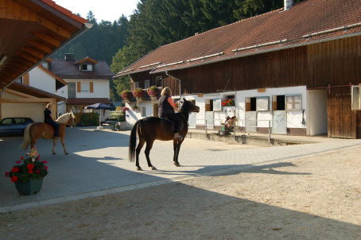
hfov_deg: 55.1
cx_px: 180
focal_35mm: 34
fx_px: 346
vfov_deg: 38.3
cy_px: 120
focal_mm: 23
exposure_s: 1/250
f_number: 8
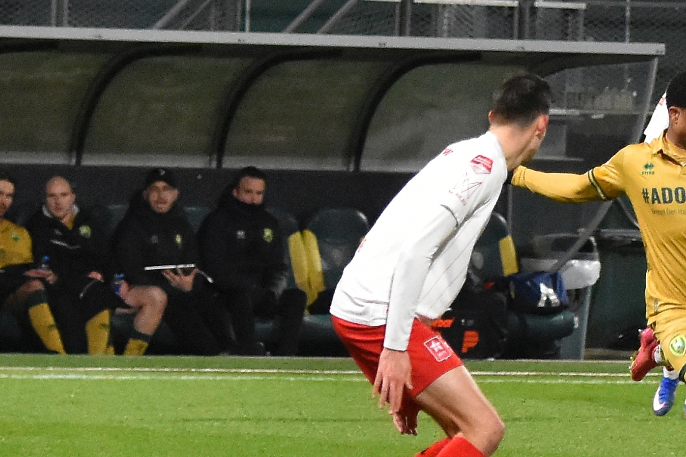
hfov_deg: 8.0
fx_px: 4877
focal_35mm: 256
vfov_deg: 5.4
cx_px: 580
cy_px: 321
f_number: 2.8
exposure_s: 1/640
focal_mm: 98
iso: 4000
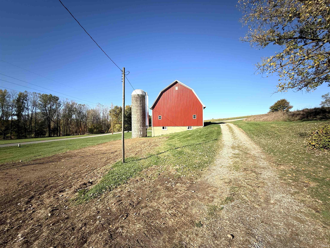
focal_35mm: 14
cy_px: 124
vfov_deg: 85.7
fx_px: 133
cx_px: 165
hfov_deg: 102.1
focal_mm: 2.22
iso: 50
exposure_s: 1/1901
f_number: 2.2
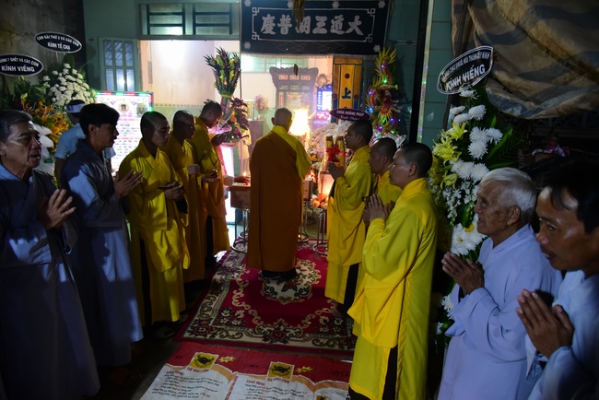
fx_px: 399
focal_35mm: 24
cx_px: 300
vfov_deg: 53.2
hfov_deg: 73.7
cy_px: 200
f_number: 4
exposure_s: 1/25
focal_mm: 24
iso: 3200
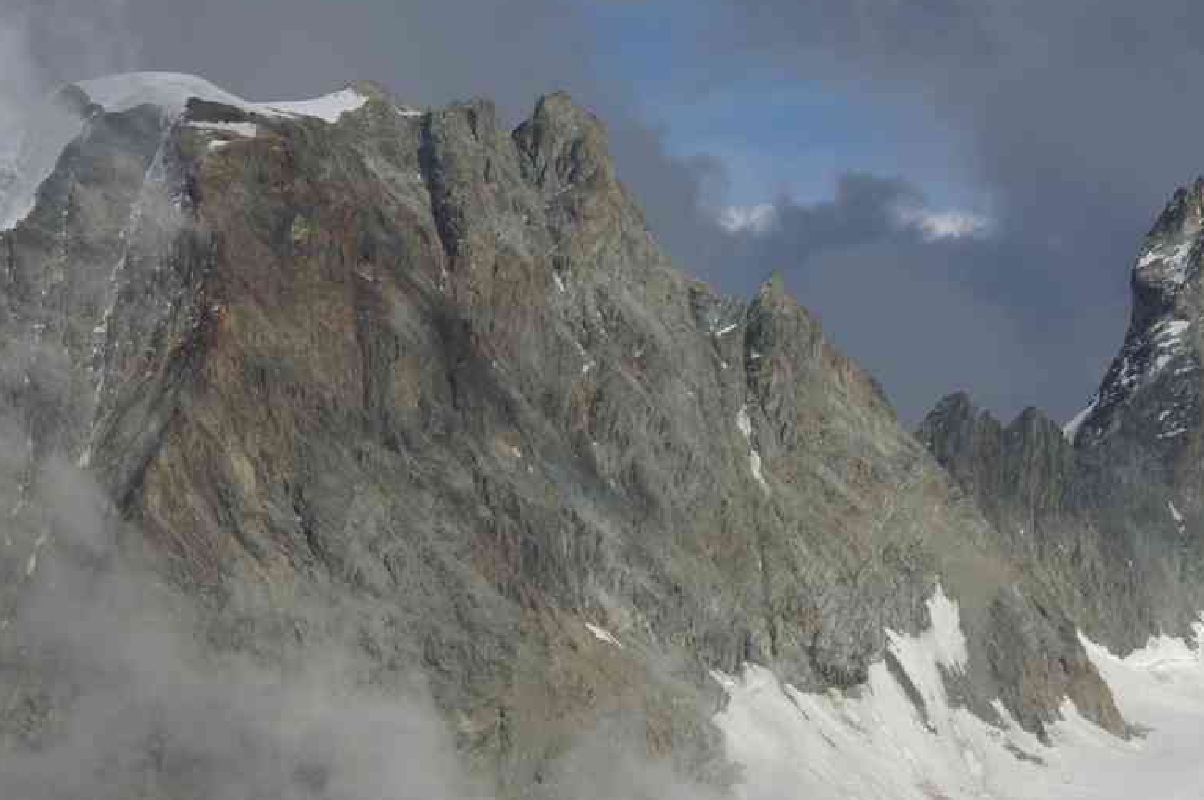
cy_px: 428
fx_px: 5111
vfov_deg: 8.9
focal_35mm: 153
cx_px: 629
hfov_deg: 13.4
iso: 100
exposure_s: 1/180
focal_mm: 77.5
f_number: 11
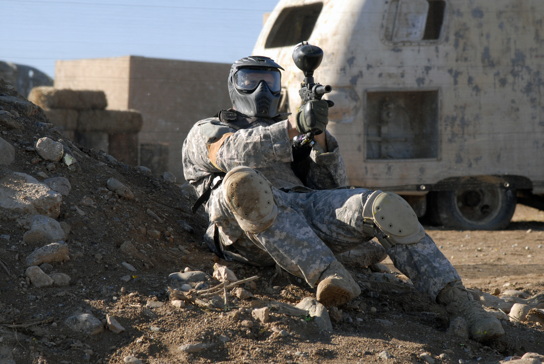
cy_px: 182
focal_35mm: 165
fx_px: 2496
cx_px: 272
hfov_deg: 12.4
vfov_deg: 8.3
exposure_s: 1/400
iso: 320
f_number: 6.3
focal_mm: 110
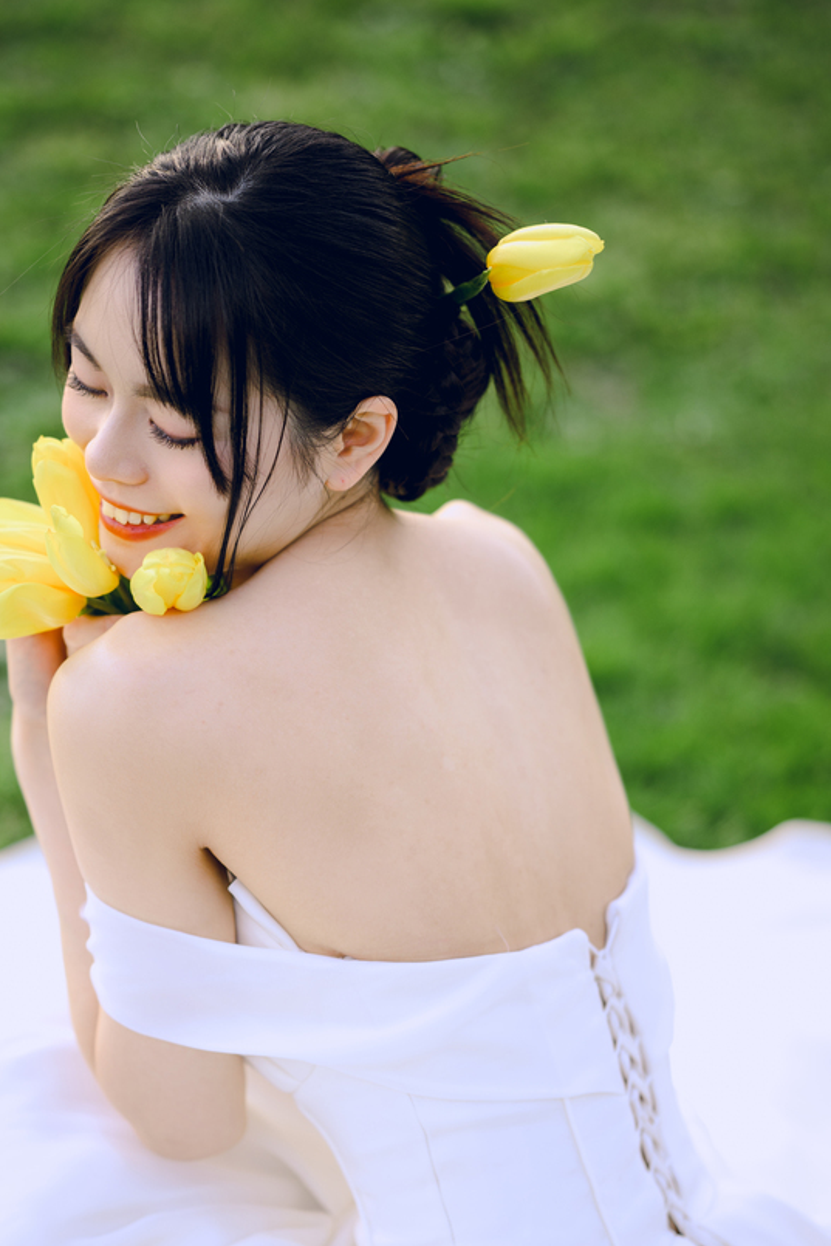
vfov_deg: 17.9
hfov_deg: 12.0
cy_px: 802
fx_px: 3945
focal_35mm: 114
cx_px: 353
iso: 100
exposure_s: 1/320
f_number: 1.8
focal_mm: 85
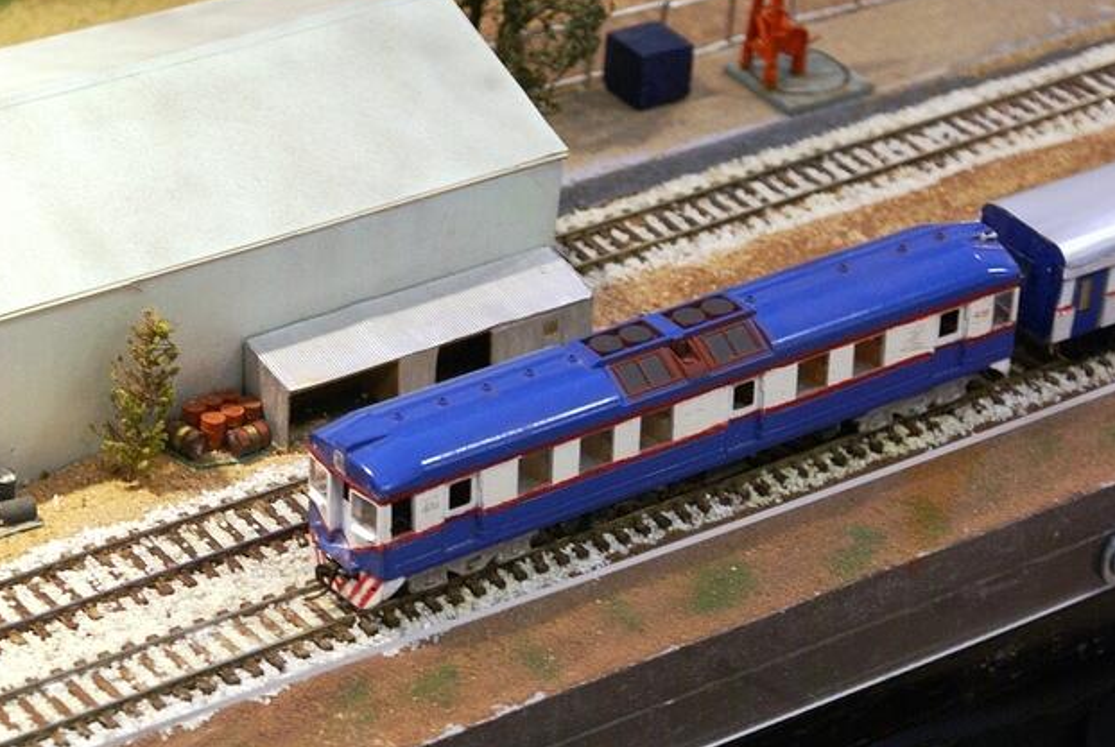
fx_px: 4188
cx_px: 584
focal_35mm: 135
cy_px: 457
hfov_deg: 15.2
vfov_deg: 10.2
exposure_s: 1/15
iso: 400
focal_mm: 70
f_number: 5.6
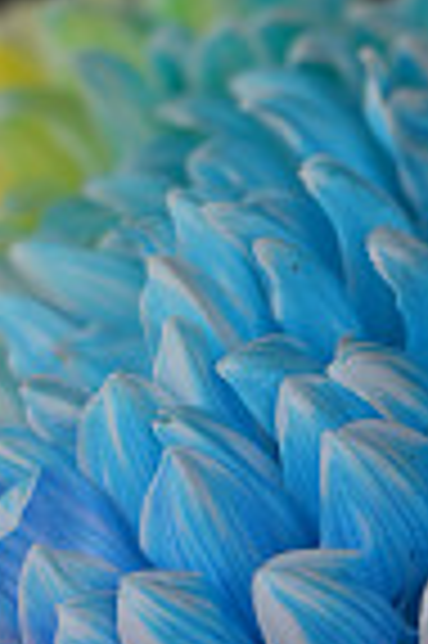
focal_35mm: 571
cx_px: 115
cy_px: 171
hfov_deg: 2.4
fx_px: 10207
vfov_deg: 3.6
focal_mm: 102
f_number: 3.5
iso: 200
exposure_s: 1/200
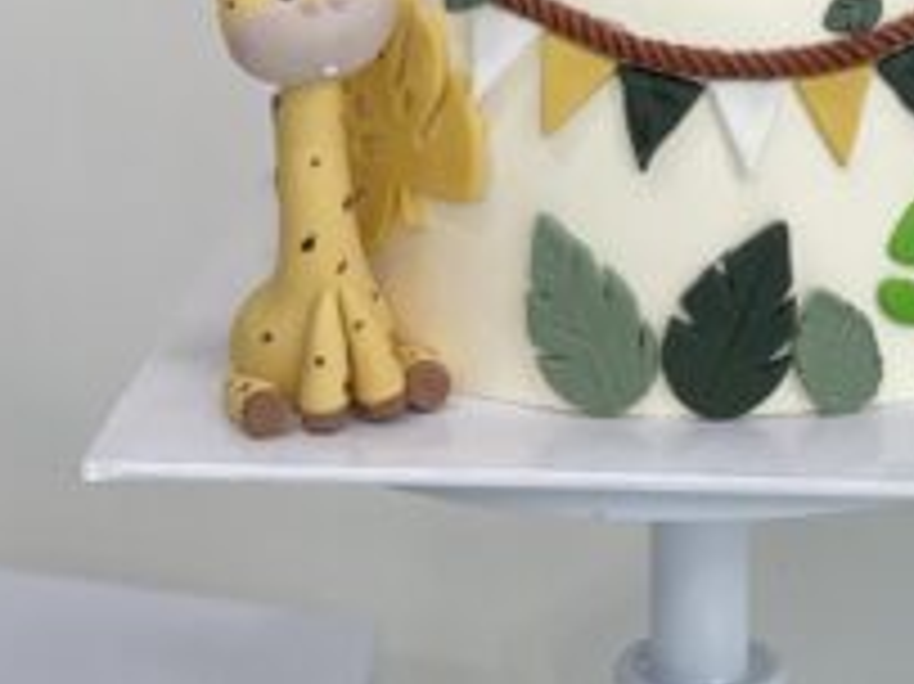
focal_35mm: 168
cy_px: -398
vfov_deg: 8.6
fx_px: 4433
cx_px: 698
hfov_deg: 11.7
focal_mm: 7.5
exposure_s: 1/100
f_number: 2.2
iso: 160
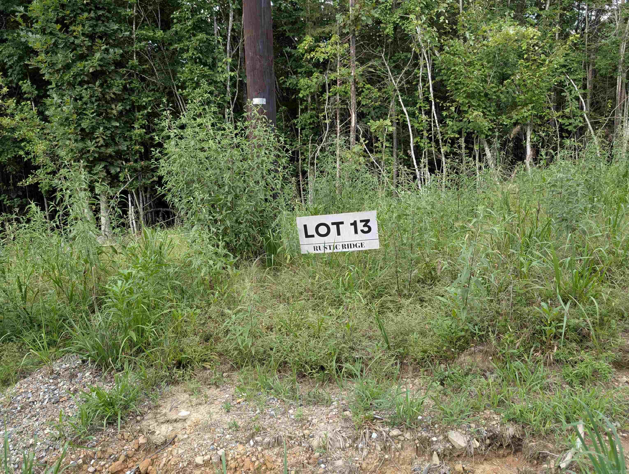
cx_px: 314
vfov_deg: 56.9
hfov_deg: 71.5
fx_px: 437
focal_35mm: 24
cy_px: 237
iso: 19
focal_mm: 6.9
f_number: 1.68
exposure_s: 1/67.5
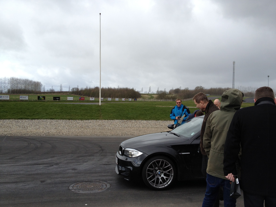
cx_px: 138
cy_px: 104
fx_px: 279
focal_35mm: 35
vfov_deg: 40.7
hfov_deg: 52.6
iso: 64
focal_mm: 4.28
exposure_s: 1/1022
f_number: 2.4
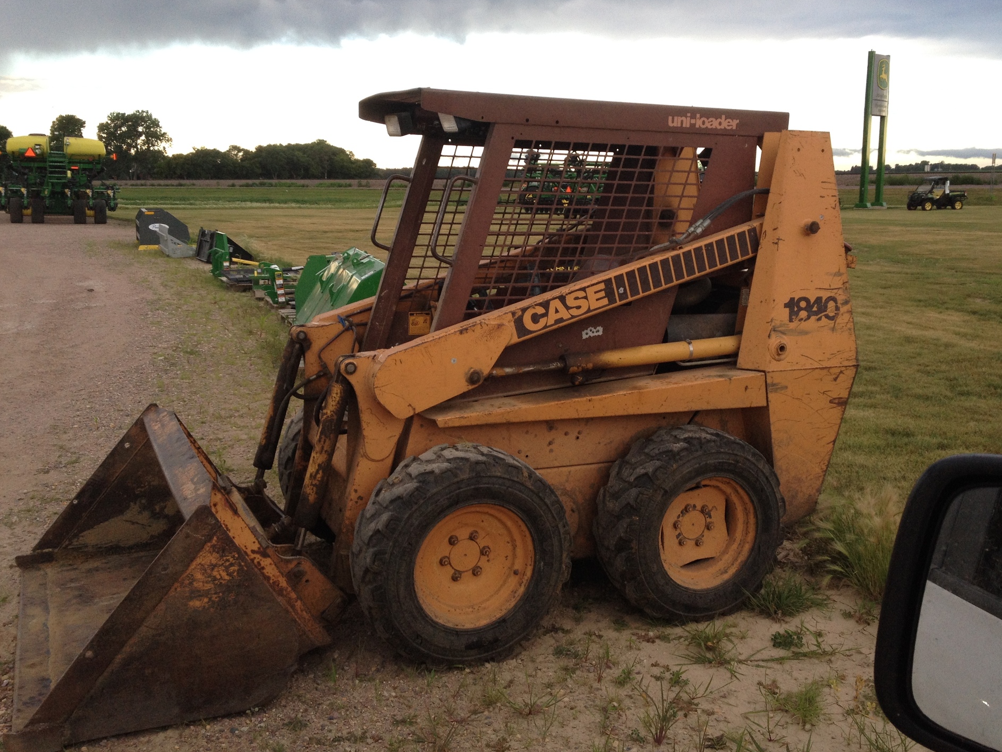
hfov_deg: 48.9
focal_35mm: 38
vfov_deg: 37.7
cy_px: 347
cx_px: 536
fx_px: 1100
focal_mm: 4.28
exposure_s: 1/120
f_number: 2.4
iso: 80
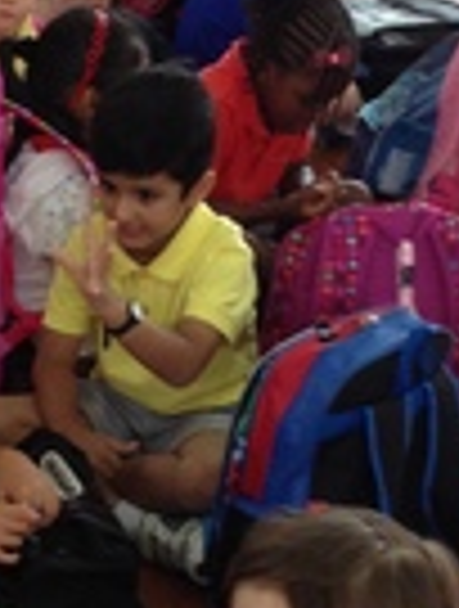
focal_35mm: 117
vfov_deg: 16.7
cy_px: 414
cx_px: 76
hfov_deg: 12.7
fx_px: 2059
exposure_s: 1/20
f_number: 2.4
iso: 80
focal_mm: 4.13
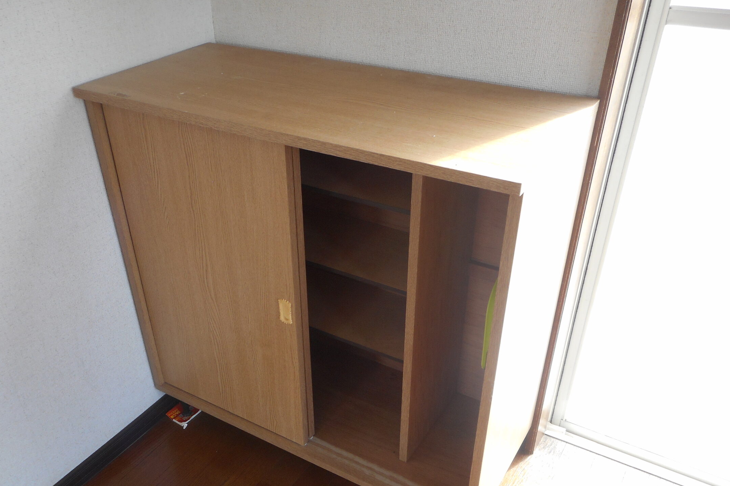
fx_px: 629
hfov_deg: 60.2
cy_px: 320
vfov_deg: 41.8
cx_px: 336
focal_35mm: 31
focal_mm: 4.5
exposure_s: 1/30
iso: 100
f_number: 3.7
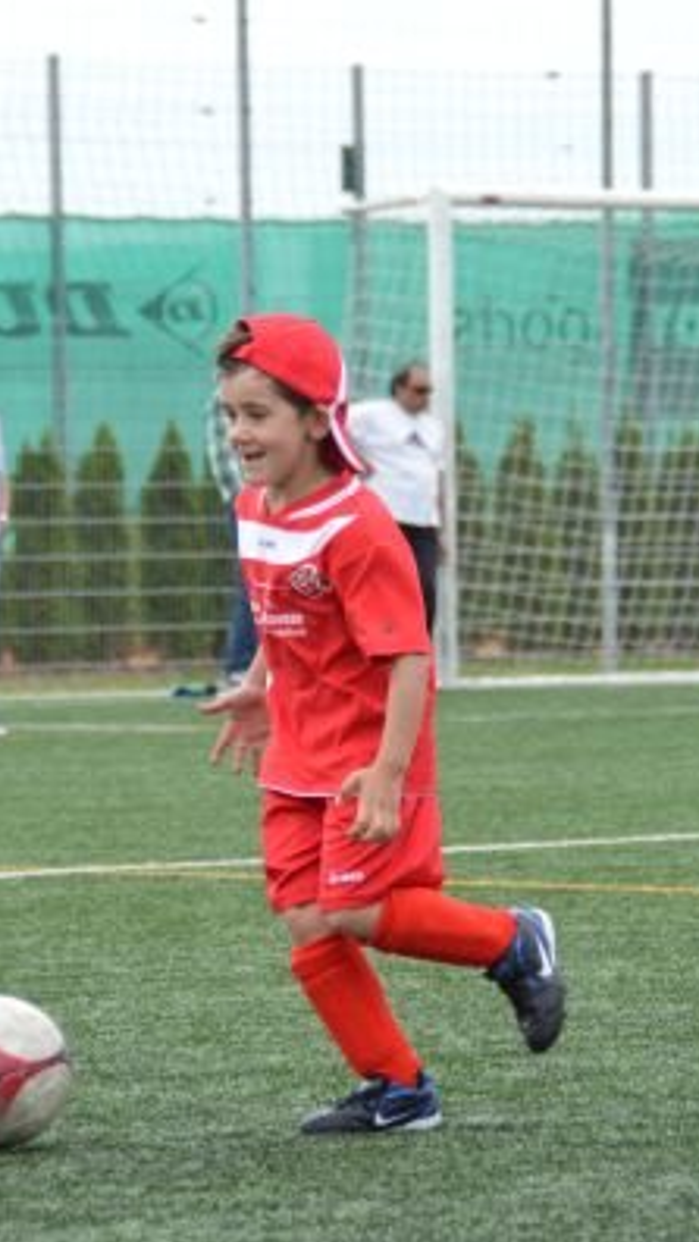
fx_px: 8224
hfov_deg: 4.9
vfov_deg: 8.6
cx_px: 429
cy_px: 619
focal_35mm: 250
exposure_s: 1/800
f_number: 5.3
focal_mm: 105
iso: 400
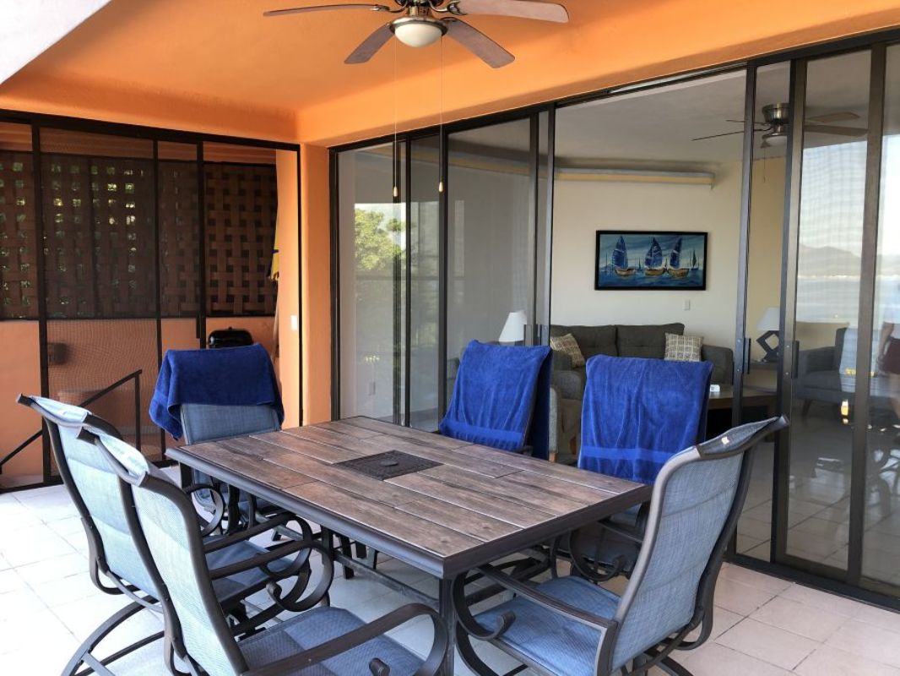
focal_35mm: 28
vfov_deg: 49.8
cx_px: 450
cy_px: 338
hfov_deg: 63.4
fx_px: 728
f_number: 1.8
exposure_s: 1/30
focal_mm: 3.99
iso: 20
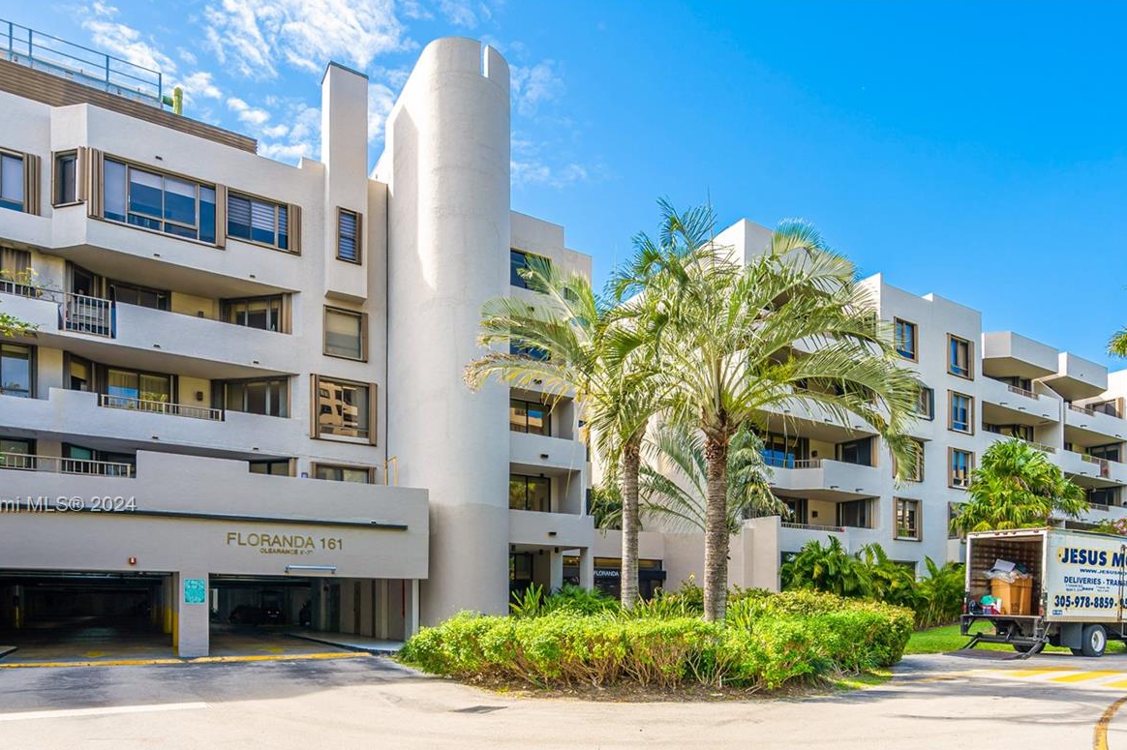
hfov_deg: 78.5
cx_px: 601
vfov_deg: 55.9
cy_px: 506
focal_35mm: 22
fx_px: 688
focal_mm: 16
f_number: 8
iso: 100
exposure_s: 1/125
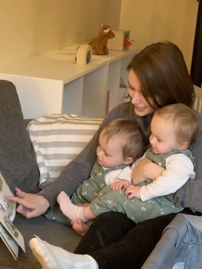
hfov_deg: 18.2
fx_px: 631
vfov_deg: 24.1
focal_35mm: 81
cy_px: 141
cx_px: 98
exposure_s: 1/25
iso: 1600
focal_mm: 9
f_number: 2.8
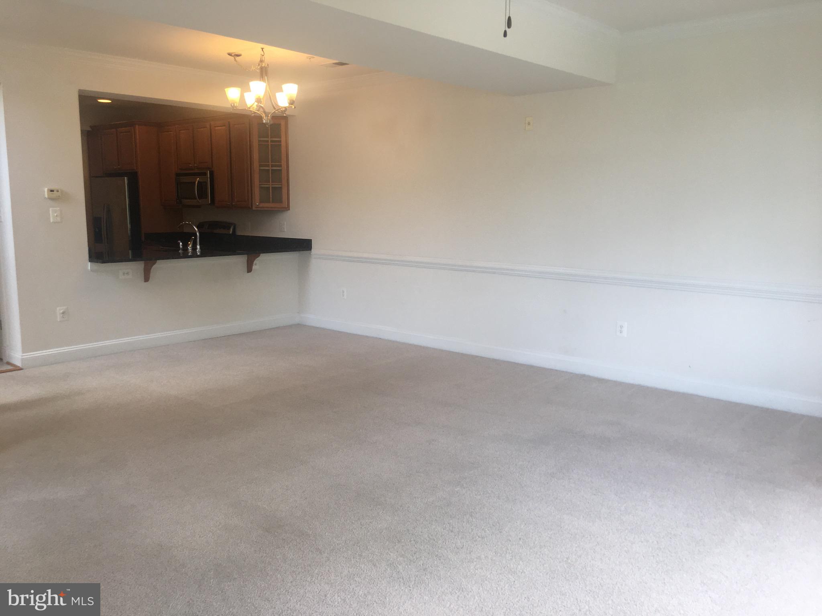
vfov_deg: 48.2
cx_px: 411
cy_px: 308
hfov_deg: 61.7
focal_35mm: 29
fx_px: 689
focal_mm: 4.15
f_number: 2.2
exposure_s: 1/60
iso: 32
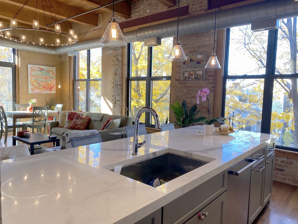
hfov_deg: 67.3
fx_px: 224
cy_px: 112
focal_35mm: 26
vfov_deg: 53.1
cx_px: 149
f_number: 1.8
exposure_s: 1/120
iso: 50
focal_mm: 4.25
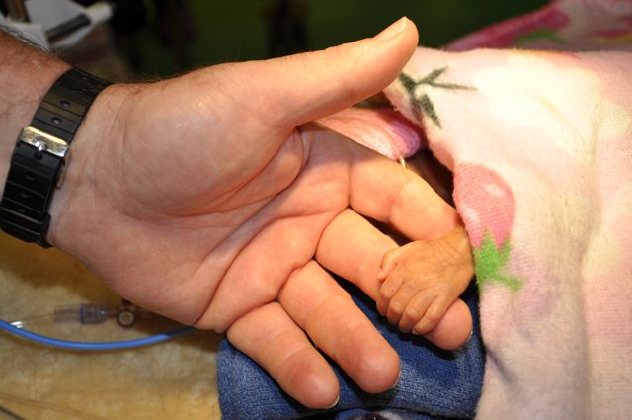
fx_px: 920
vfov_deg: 25.7
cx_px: 316
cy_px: 210
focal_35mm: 52
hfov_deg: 37.9
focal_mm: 35
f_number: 5.6
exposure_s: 1/200
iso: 200
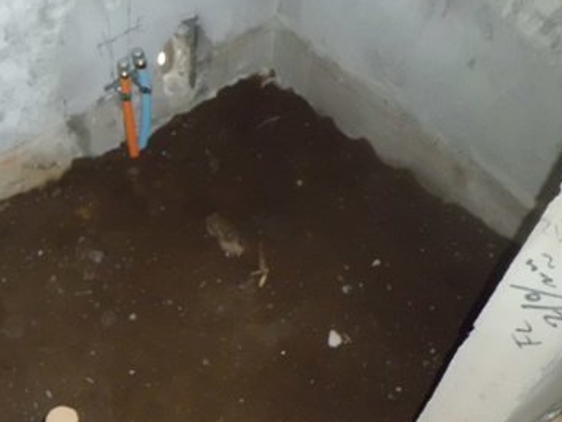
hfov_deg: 38.9
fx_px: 764
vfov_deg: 30.2
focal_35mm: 47
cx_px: 114
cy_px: 338
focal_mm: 4.7
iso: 400
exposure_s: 1/60
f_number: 2.8
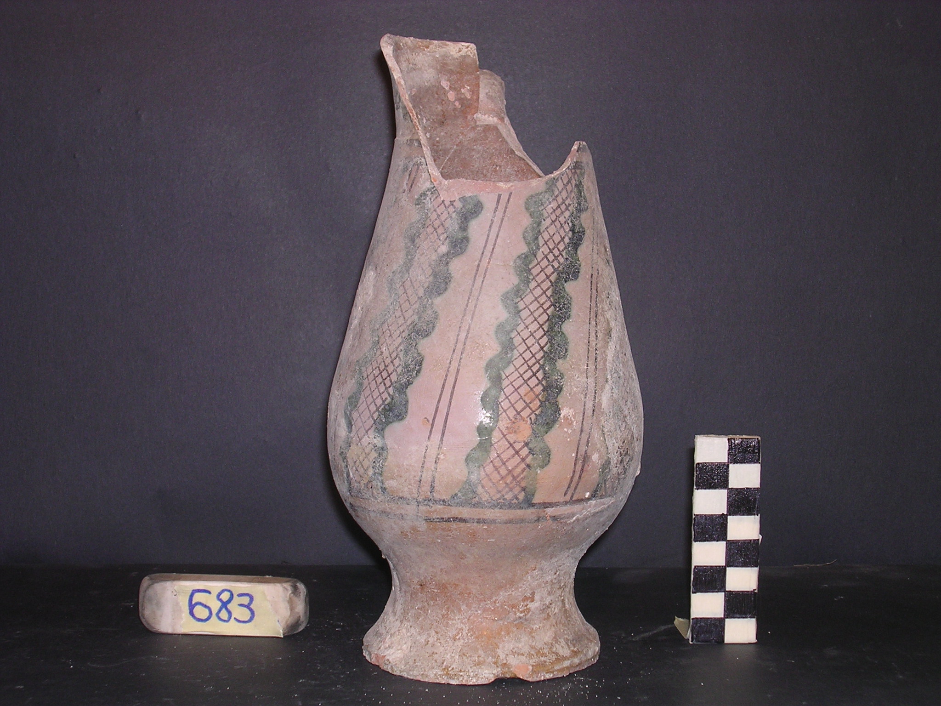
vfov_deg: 23.3
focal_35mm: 63
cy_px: 353
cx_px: 470
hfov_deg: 30.7
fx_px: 1713
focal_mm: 9.6
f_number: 3.5
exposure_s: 1/60.1
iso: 100
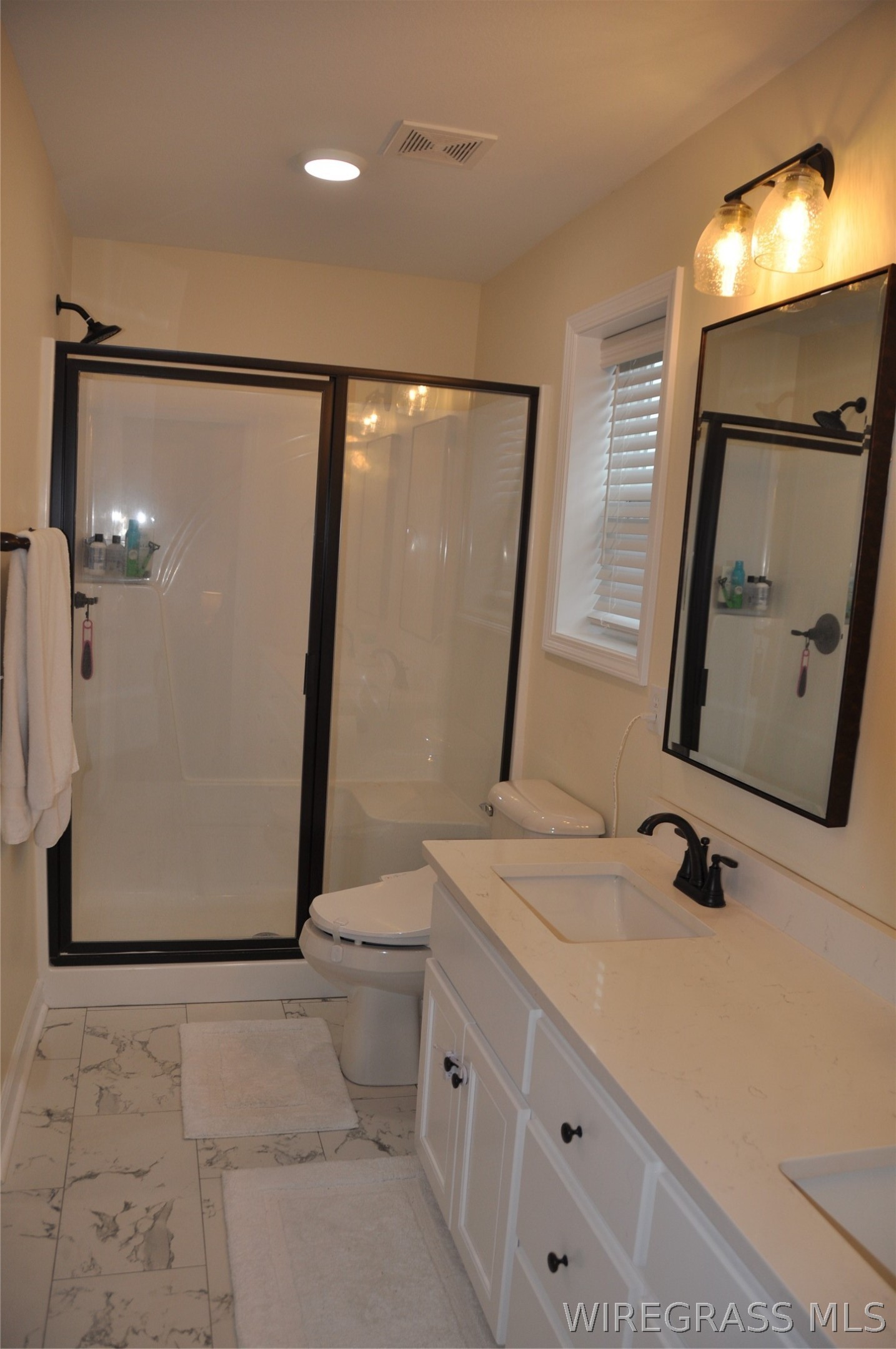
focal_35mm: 27
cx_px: 448
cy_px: 674
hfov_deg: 47.8
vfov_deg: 67.5
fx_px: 1011
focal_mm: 18
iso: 220
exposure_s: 1/200
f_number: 3.5
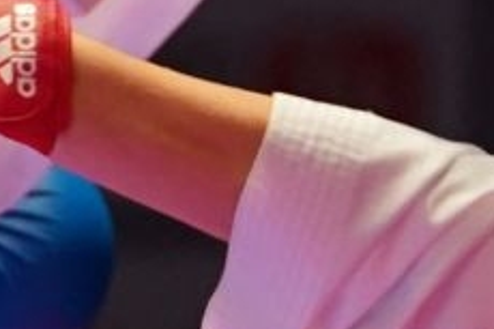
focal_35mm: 1956
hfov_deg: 1.1
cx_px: 241
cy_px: 0
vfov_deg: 0.7
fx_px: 26821
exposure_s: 1/1000
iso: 2000
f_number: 2.8
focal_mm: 167
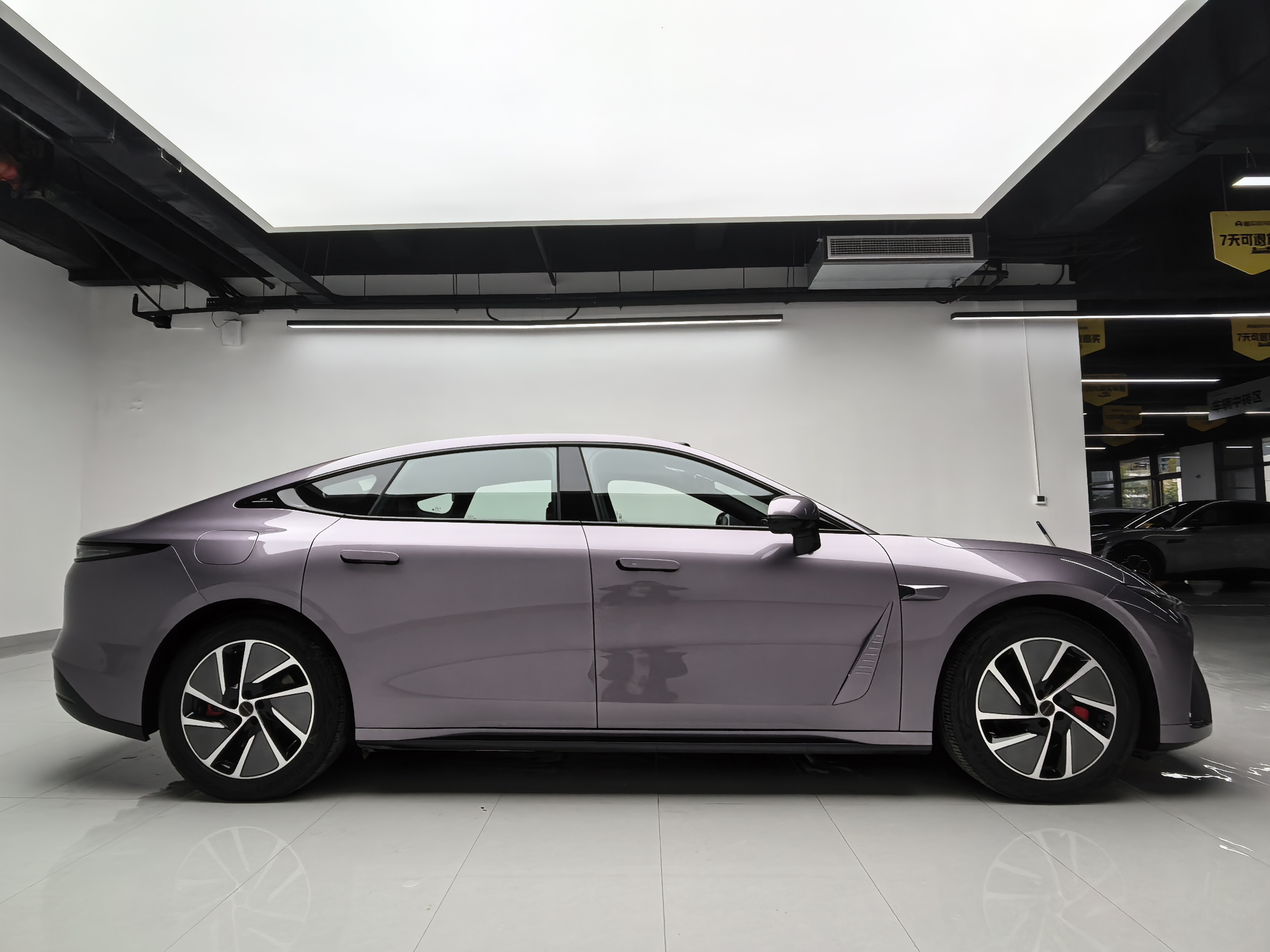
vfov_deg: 63.4
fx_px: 770
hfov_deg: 79.0
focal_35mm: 21
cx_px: 635
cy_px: 476
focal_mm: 1.95
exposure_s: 1/306
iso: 50
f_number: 2.2
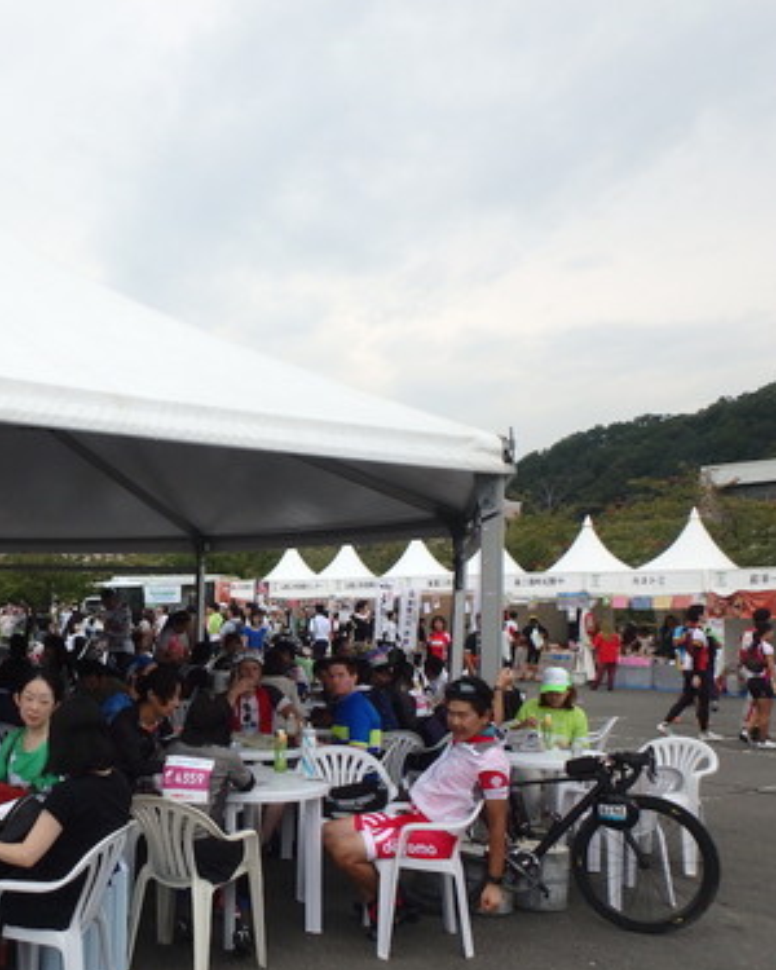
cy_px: 613
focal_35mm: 35
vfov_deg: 50.9
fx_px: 1005
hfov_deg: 40.5
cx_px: 158
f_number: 3.5
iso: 125
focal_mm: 3.7
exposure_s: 1/200
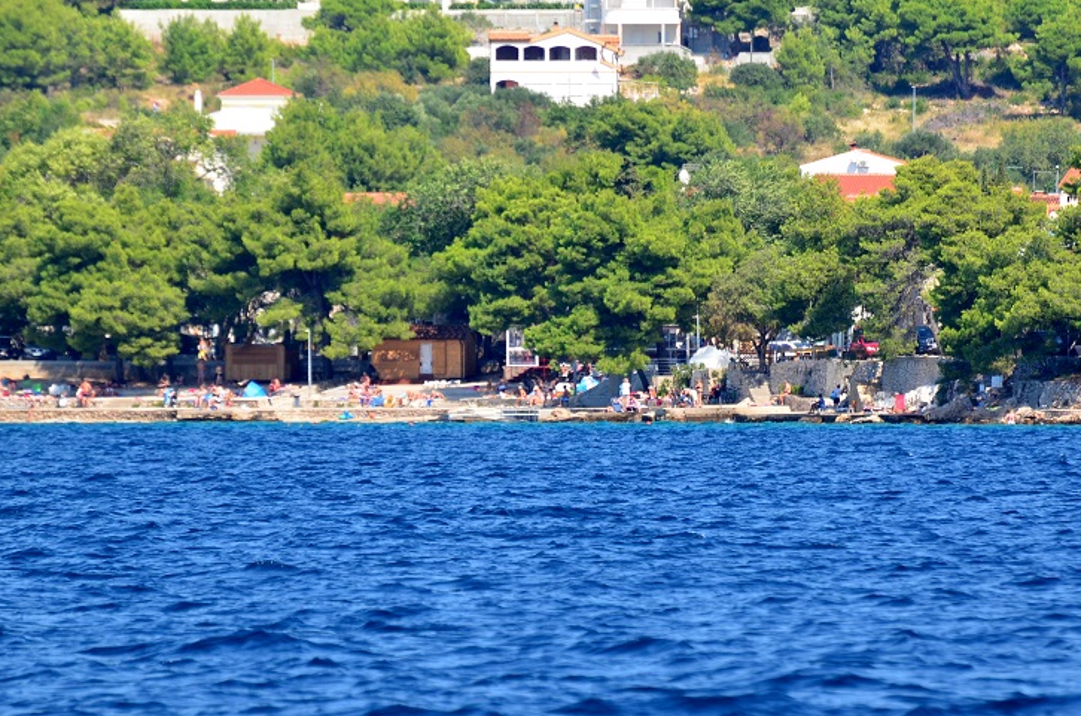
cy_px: 303
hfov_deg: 3.3
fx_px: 18550
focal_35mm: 619
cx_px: 580
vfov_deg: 2.2
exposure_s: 1/1000
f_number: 6.3
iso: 400
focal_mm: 300
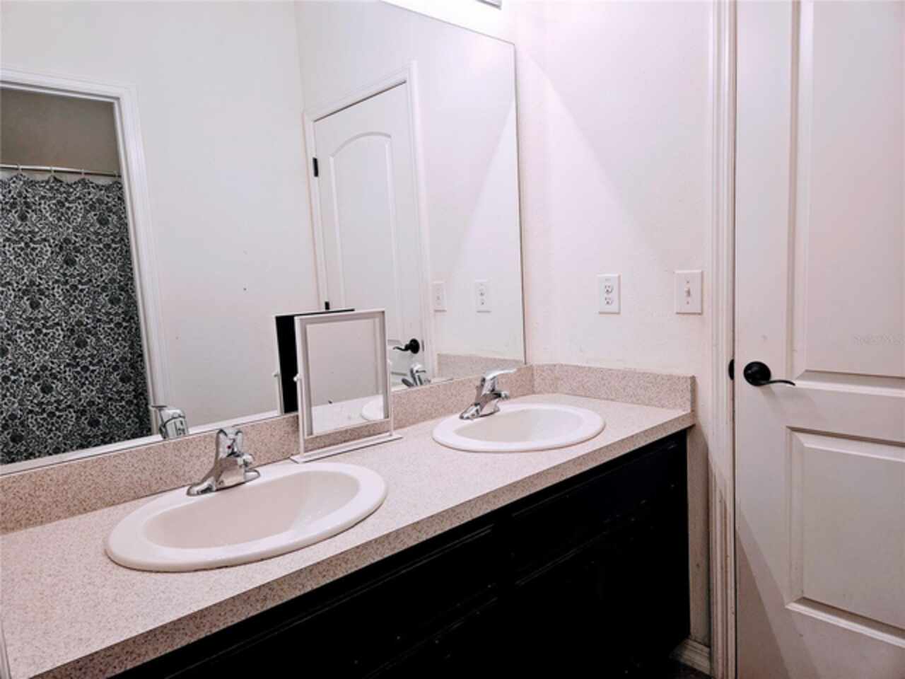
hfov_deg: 73.9
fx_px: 601
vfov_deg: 58.9
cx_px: 452
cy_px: 340
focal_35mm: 23
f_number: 1.8
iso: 160
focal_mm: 5.4
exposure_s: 1/120
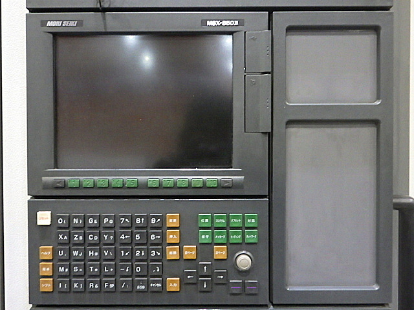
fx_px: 335
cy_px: 155
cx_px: 207
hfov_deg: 63.4
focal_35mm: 28
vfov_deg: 49.7
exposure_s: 1/20
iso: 1600
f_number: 3.5
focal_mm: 5
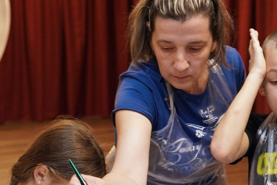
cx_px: 111
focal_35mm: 92
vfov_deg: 14.4
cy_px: 222
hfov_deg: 22.1
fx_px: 708
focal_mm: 28
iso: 500
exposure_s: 1/60
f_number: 2.8
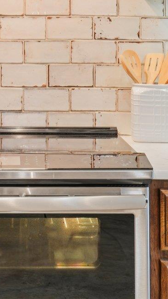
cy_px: 32
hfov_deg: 11.8
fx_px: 807
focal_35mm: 102
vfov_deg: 20.5
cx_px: 0
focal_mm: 31
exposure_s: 1/8
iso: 400
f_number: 8
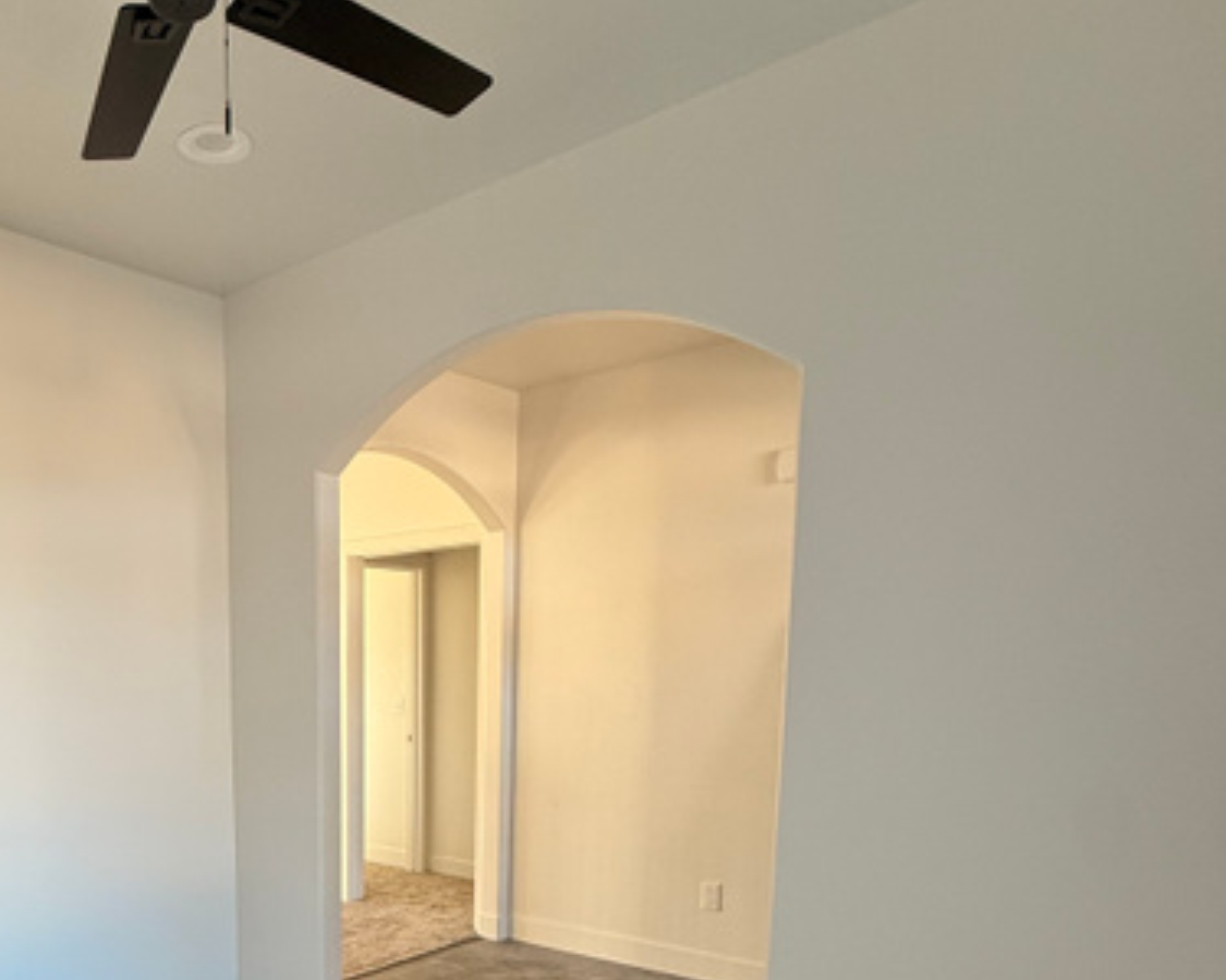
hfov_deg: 58.7
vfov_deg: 47.7
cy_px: 830
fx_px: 1016
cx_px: 298
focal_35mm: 28
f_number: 2.2
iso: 125
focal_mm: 2.22
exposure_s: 1/99
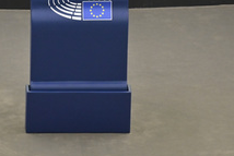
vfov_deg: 3.3
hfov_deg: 4.9
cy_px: -5
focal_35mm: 420
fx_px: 2732
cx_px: 78
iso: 1000
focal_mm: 200
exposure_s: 1/320
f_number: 2.8
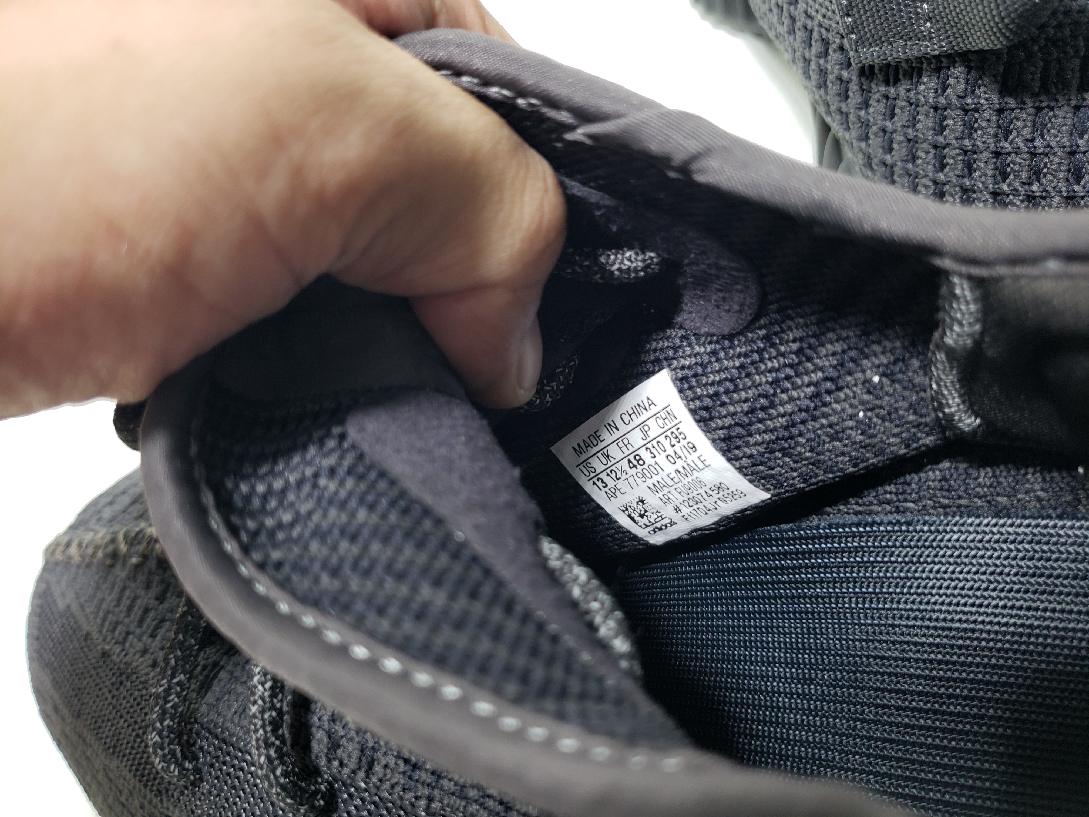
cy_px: 408
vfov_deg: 53.1
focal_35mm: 26
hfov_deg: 67.3
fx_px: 818
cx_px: 544
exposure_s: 1/100
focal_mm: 4.3
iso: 80
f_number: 1.5
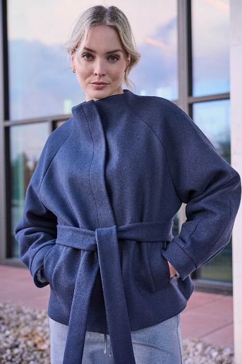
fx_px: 505
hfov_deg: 27.0
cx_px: 121
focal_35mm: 50
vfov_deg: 39.6
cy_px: 182
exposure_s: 1/160
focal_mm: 50
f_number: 4
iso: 500
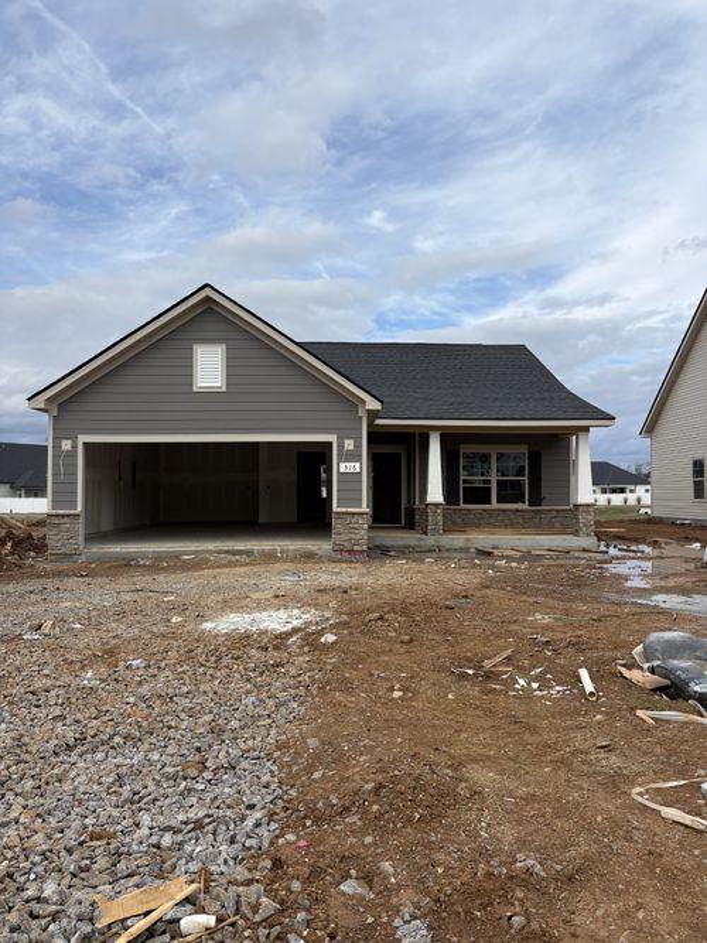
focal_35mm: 26
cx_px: 354
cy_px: 472
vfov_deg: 67.3
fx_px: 708
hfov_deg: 53.0
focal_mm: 5.96
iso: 50
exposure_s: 1/2639
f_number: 1.6
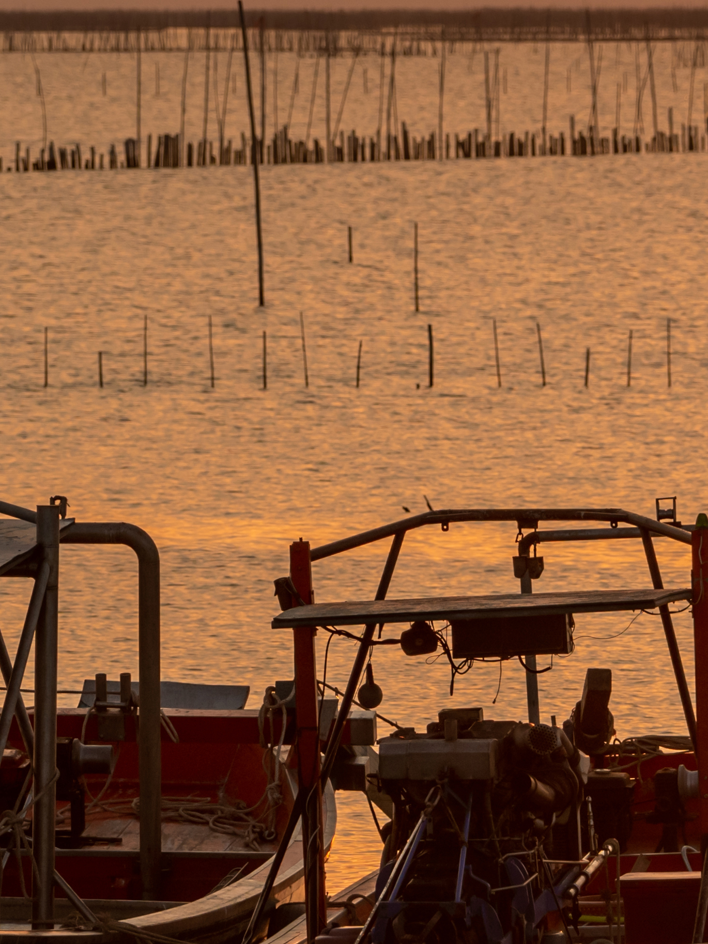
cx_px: 798
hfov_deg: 1.6
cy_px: 417
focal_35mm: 905
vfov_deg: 2.2
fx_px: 24671
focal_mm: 191
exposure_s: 1/640
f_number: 5.6
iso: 100
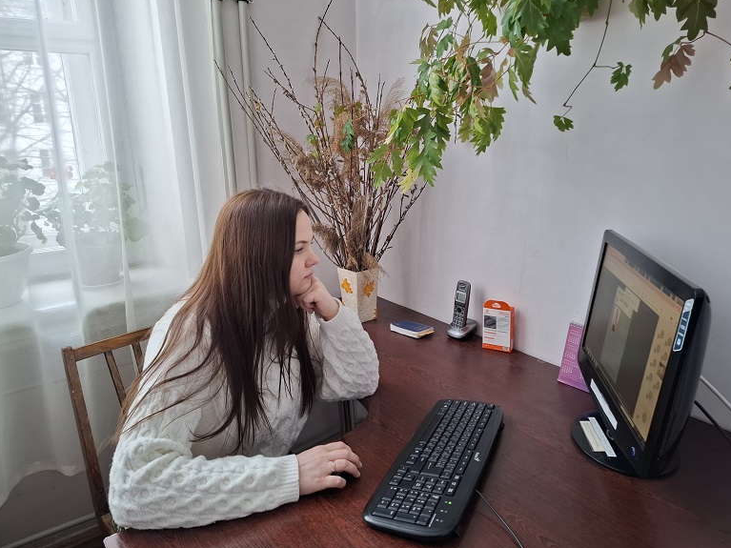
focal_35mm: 24
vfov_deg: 56.8
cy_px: 267
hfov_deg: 71.6
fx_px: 507
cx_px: 376
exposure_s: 1/50
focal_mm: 5.54
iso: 200
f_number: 1.8
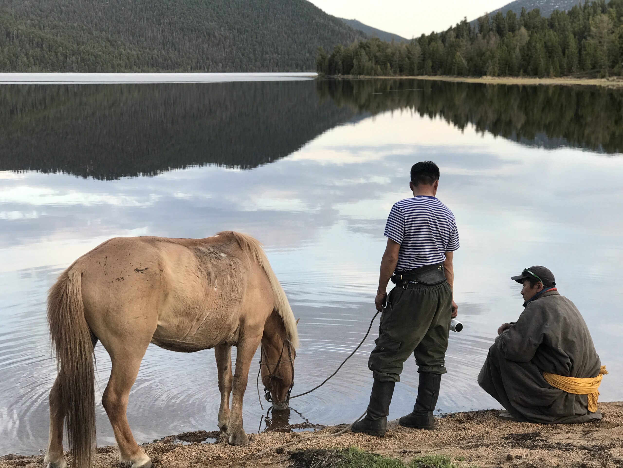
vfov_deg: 25.7
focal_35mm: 57
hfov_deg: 33.8
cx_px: 312
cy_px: 234
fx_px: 1026
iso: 20
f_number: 2.8
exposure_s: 1/50
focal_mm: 6.6
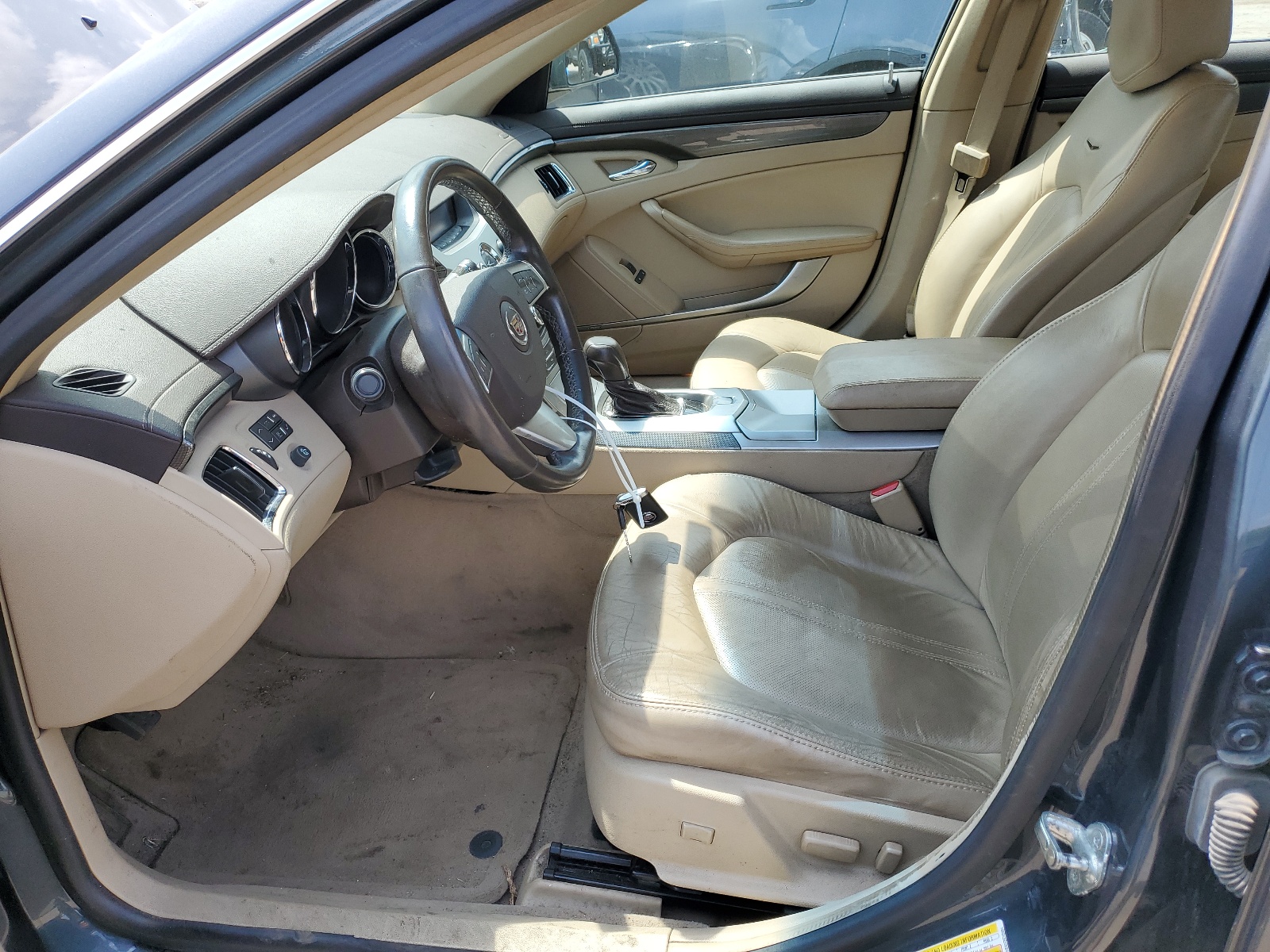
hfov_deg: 67.3
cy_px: 476
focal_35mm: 26
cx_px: 635
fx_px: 954
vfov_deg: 53.1
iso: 50
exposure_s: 1/625
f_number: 1.5
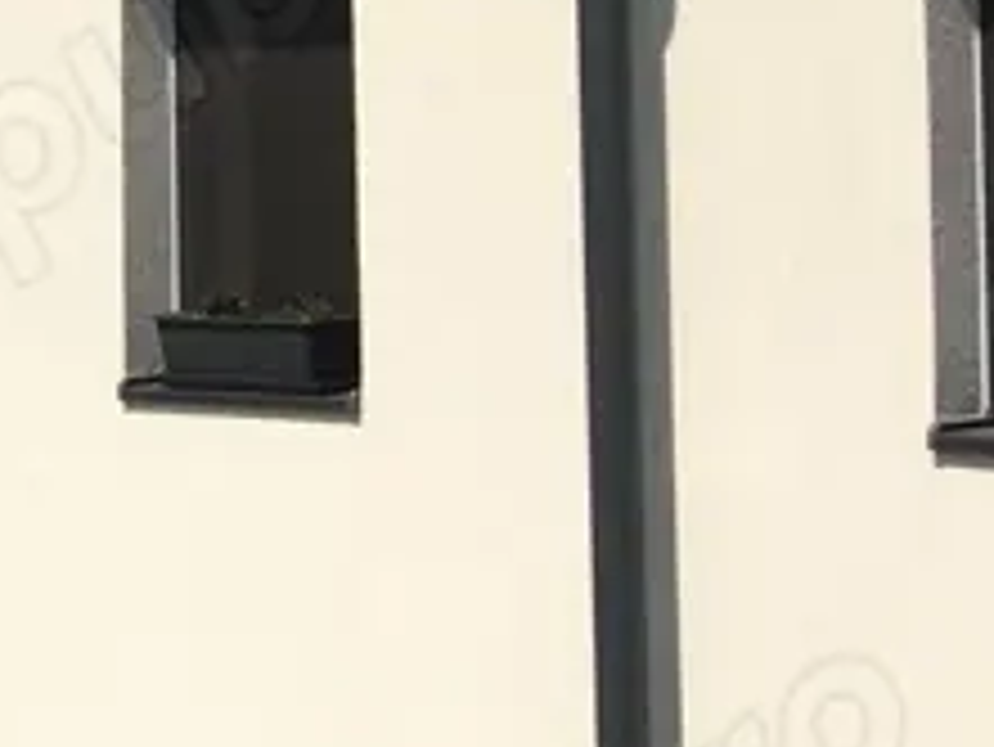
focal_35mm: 131
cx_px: -1160
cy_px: -54
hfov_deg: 12.7
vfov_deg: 11.2
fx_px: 3764
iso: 25
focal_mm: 4.15
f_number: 2.2
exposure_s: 1/3497
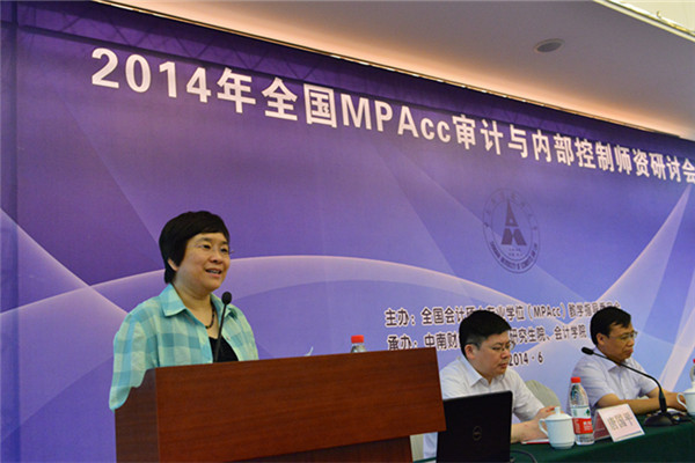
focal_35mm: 36
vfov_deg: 36.9
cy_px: 232
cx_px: 348
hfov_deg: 53.1
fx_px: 695
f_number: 5
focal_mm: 36
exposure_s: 1/200
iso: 6400
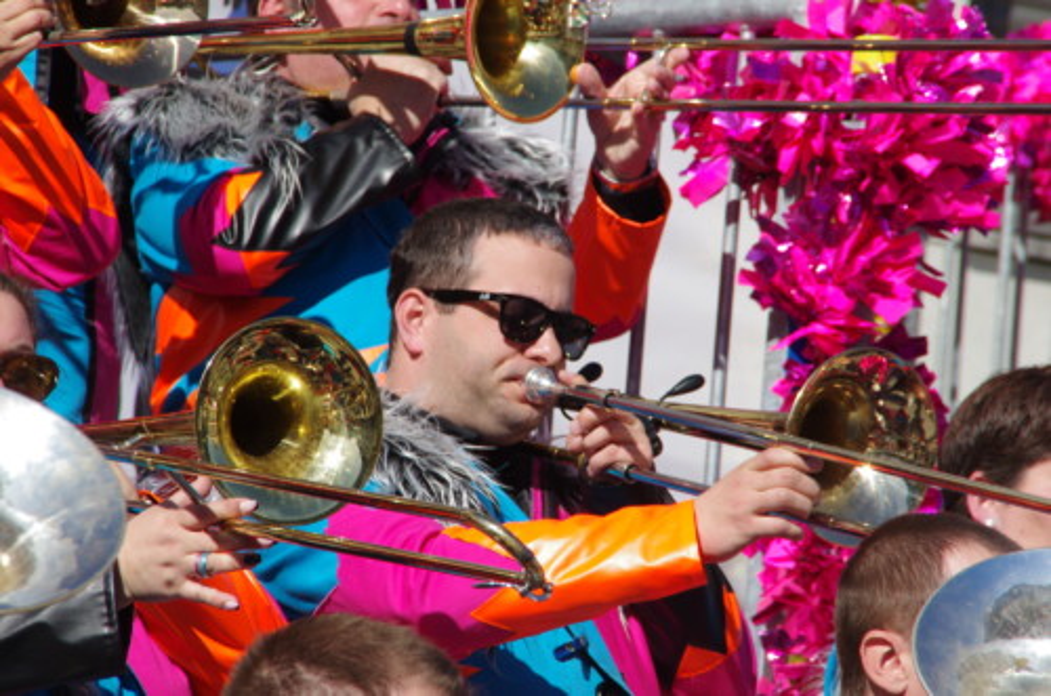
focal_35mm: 300
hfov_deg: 6.9
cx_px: 526
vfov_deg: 4.6
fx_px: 8739
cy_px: 348
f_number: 11
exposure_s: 1/400
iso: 200
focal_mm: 200
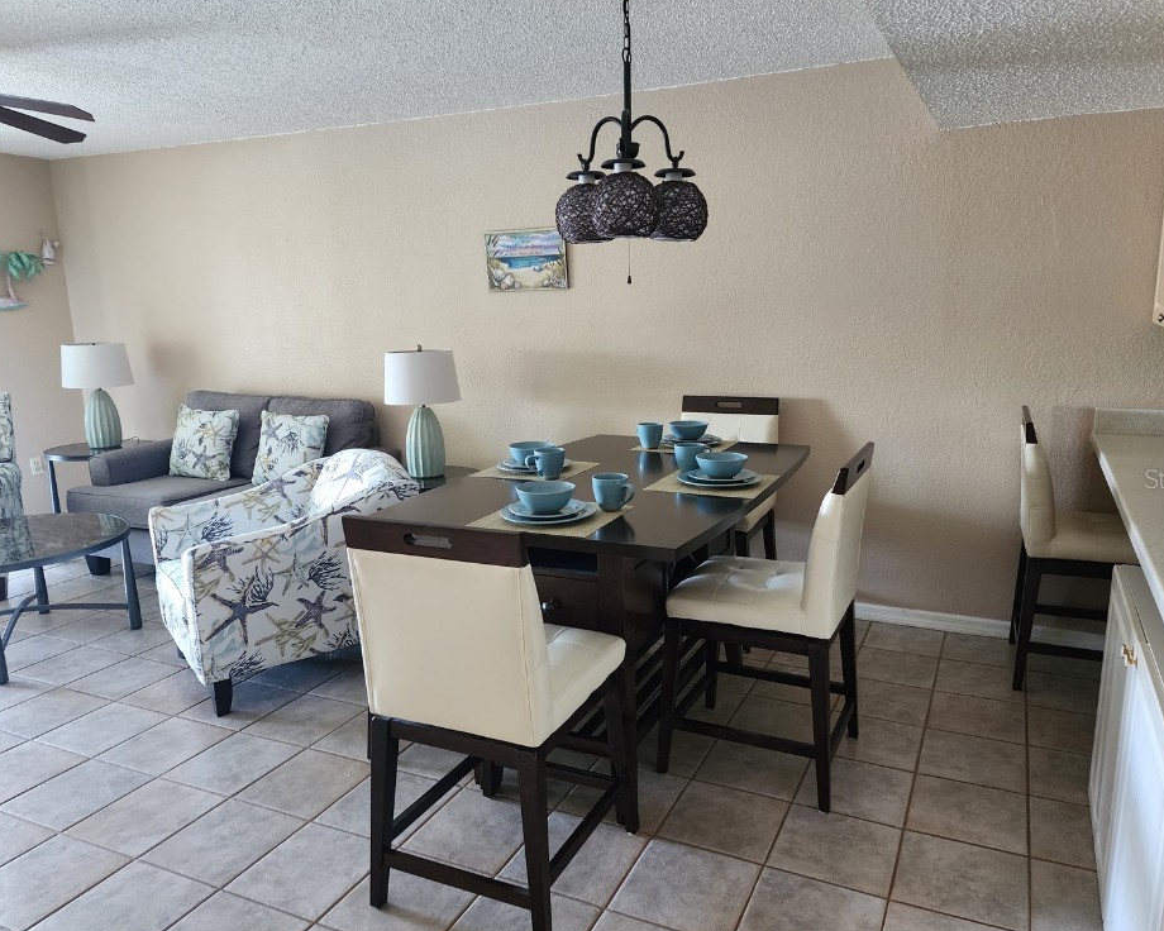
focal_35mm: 25
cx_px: 616
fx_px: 861
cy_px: 478
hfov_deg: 68.0
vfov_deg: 56.8
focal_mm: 6.4
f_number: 1.8
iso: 500
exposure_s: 1/40
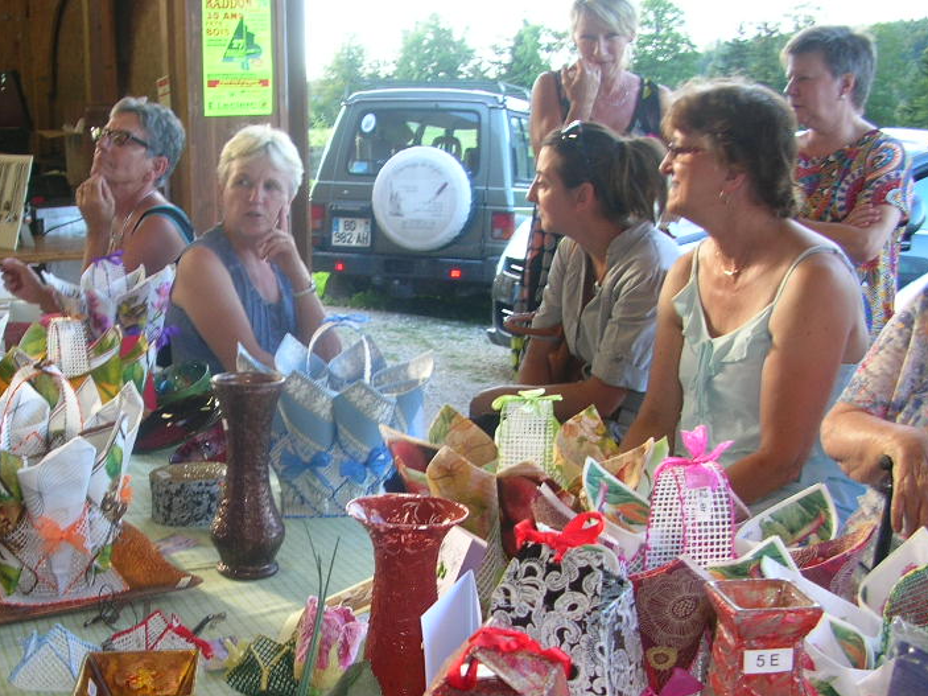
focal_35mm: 51
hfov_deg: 37.0
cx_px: 292
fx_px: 1367
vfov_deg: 28.4
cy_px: 444
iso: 50
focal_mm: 5.8
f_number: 2.8
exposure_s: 1/30
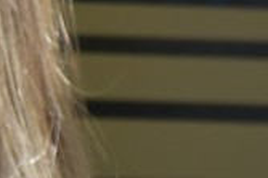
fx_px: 8917
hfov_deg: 1.7
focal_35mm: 1199
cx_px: -449
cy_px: 161
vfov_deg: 1.1
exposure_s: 1/500
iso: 360
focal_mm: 130
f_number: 5.6
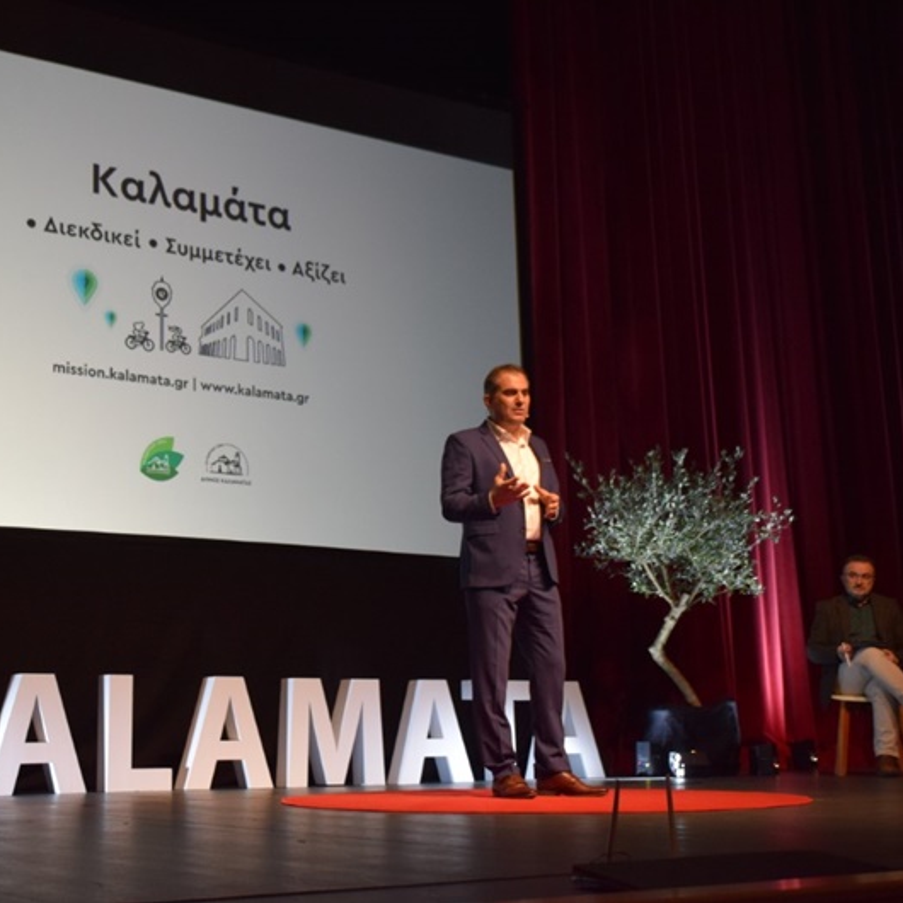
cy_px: 451
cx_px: 276
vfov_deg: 34.0
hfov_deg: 33.6
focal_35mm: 50
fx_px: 1476
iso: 1400
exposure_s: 1/60
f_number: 3.8
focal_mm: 26
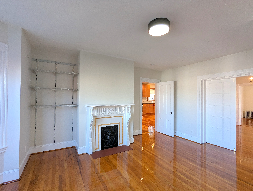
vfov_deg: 78.2
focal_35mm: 16
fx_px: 117
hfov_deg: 94.4
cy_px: 96
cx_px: 126
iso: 77
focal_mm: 2.35
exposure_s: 1/40
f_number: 2.2
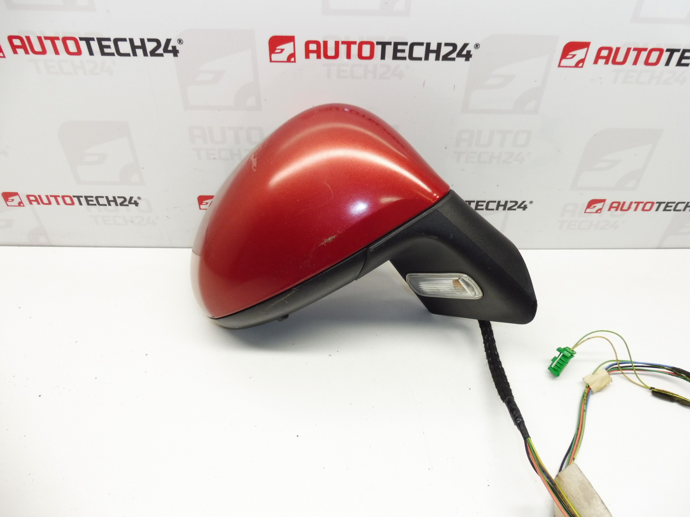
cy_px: 258
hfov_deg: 71.6
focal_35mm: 24
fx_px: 478
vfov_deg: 56.8
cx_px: 345
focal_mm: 4.3
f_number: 3.5
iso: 200
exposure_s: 1/60
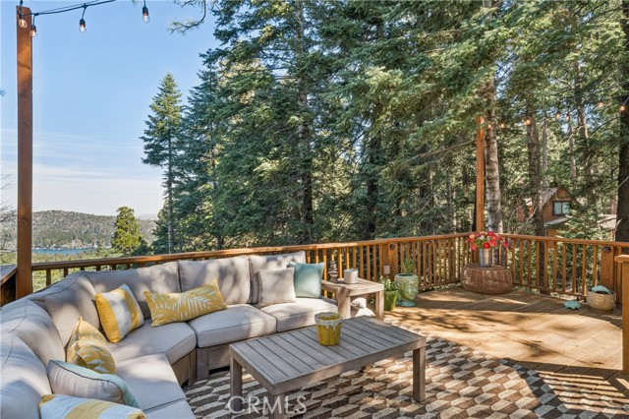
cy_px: 210
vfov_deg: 61.4
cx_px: 314
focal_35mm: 20
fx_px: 353
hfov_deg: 83.4
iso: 100
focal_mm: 20.2
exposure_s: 1/6
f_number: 22
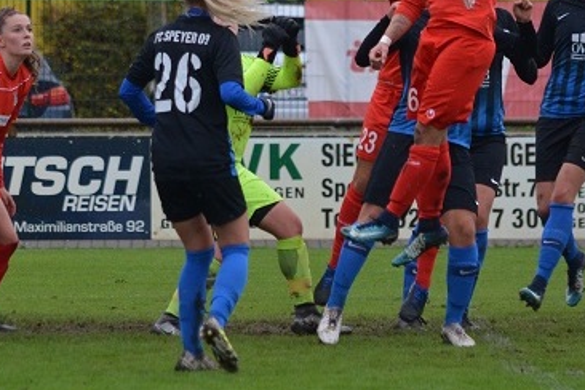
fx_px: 7458
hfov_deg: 4.5
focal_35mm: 459
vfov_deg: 3.0
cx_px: 197
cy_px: 97
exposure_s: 1/1000
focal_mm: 200
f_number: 5
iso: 720
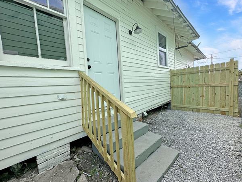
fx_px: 105
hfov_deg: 98.1
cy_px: 94
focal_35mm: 15
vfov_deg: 81.7
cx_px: 116
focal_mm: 2.22
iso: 40
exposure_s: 1/569
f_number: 2.2
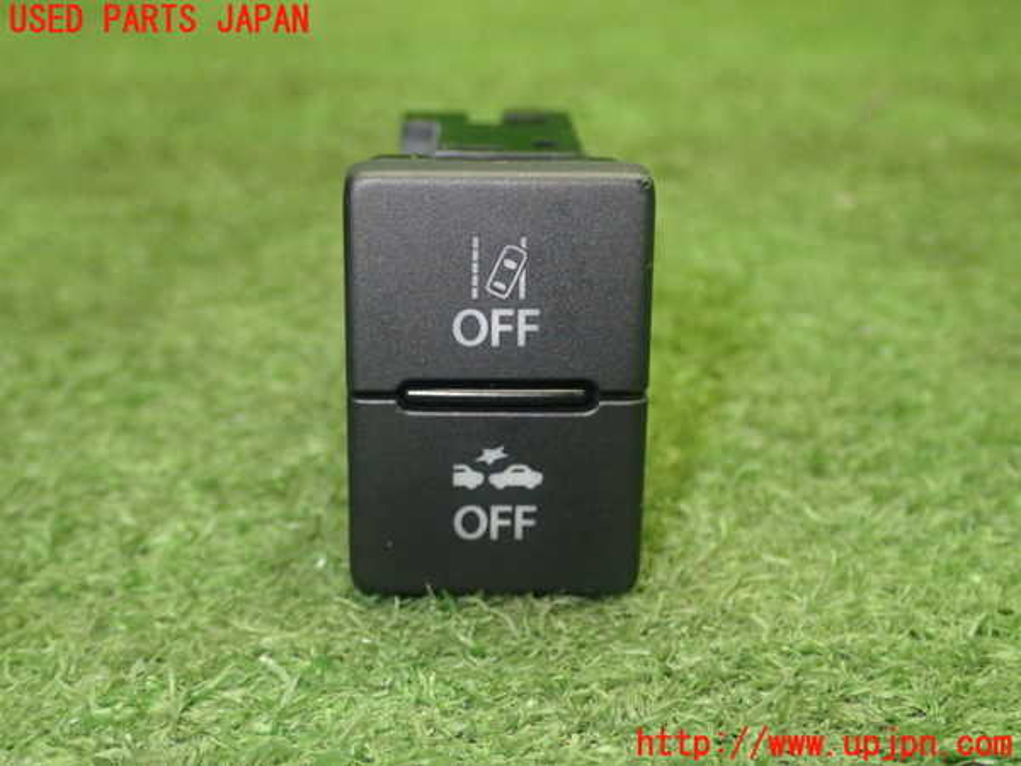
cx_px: 510
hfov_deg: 35.5
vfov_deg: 27.0
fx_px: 1593
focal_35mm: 54
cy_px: 383
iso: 800
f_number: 3.3
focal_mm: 9.65
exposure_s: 1/50
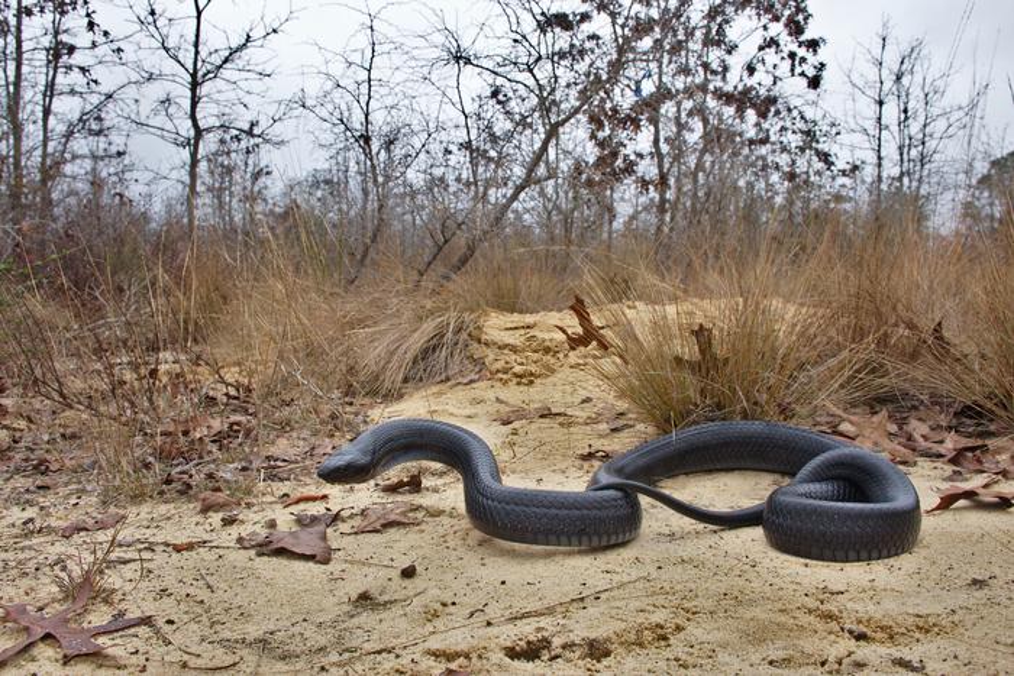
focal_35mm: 30
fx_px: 845
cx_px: 507
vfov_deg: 43.6
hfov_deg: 61.9
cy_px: 338
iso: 500
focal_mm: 20
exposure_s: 1/200
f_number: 9
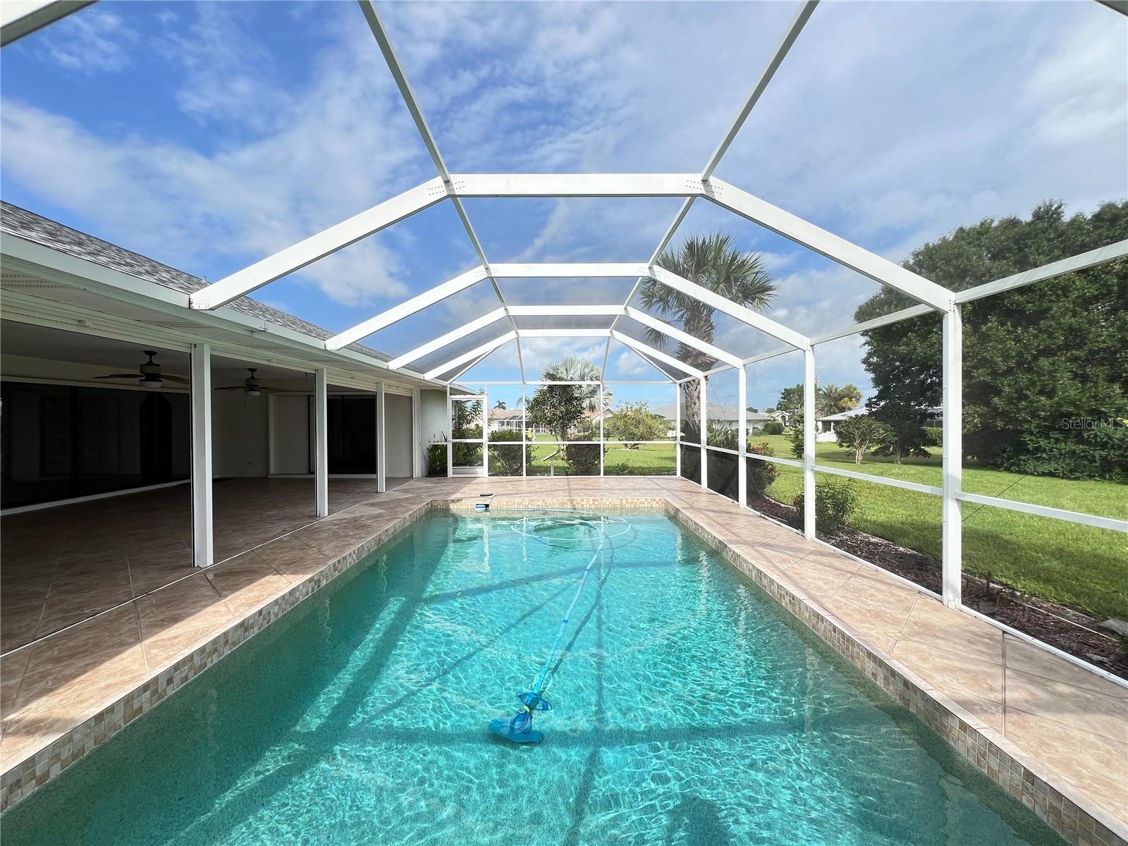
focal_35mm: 13
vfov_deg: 89.9
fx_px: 424
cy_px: 423
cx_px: 564
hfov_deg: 106.2
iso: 32
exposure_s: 1/499
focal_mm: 1.57
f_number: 1.8
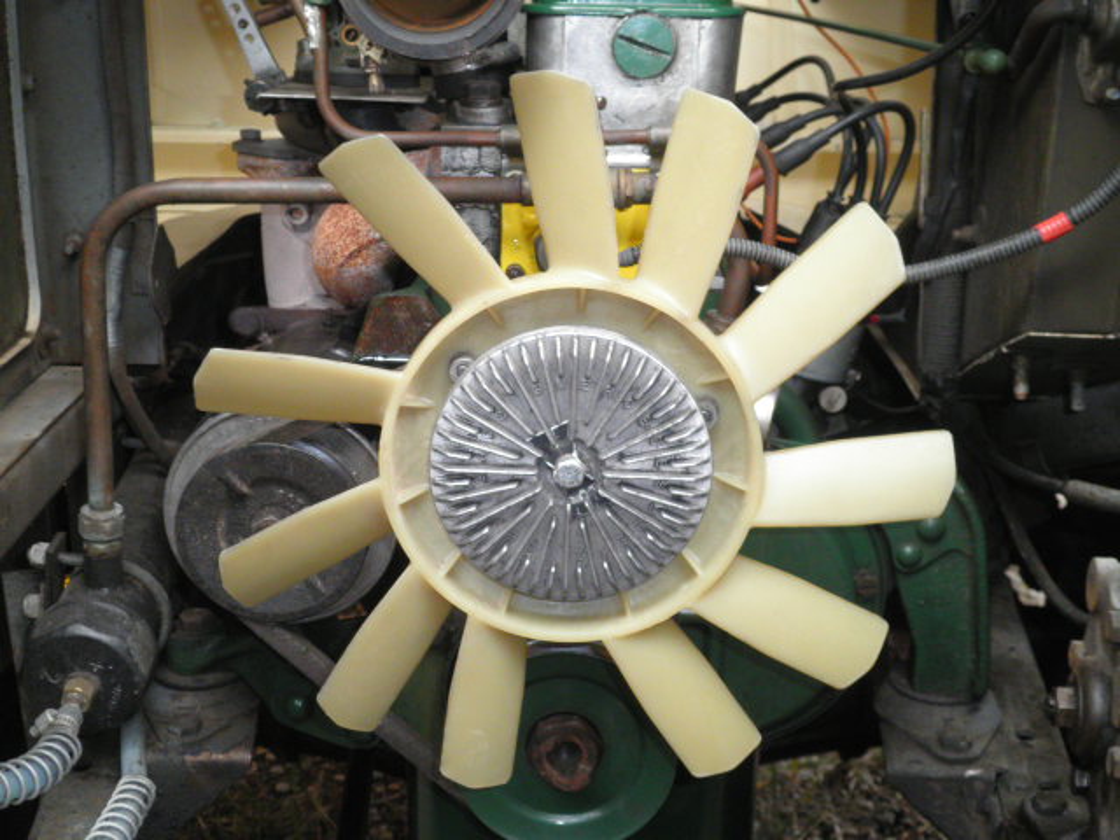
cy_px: 420
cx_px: 560
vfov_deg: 30.9
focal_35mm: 47
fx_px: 1521
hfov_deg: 40.4
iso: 160
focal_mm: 8.3
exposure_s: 1/60
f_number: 3.4
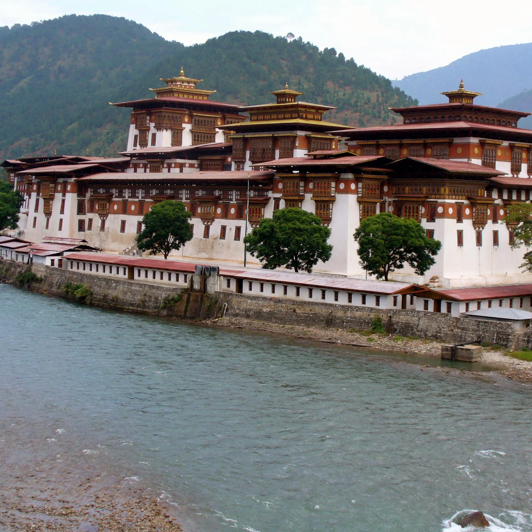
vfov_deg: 30.0
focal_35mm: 57
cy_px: 264
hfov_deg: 30.0
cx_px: 298
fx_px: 991
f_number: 3
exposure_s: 1/320
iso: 80
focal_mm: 7.9
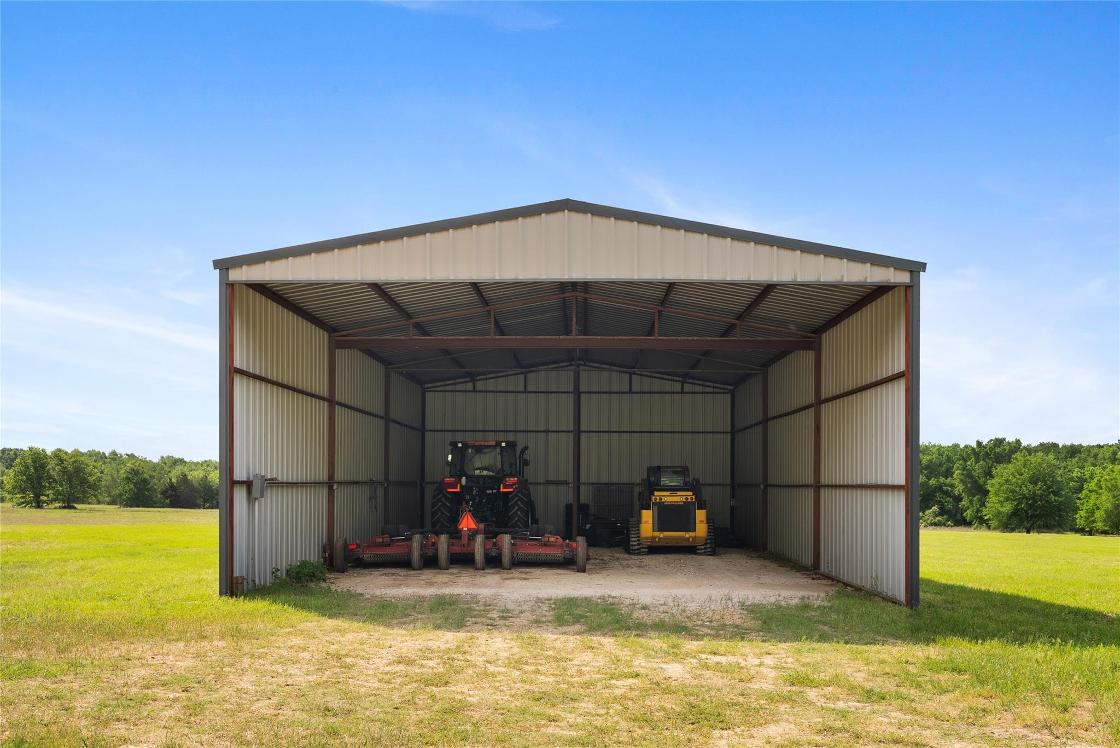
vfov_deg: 37.9
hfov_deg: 54.4
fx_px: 1089
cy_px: 374
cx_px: 560
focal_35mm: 35
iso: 250
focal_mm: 35
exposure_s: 1/15
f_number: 8
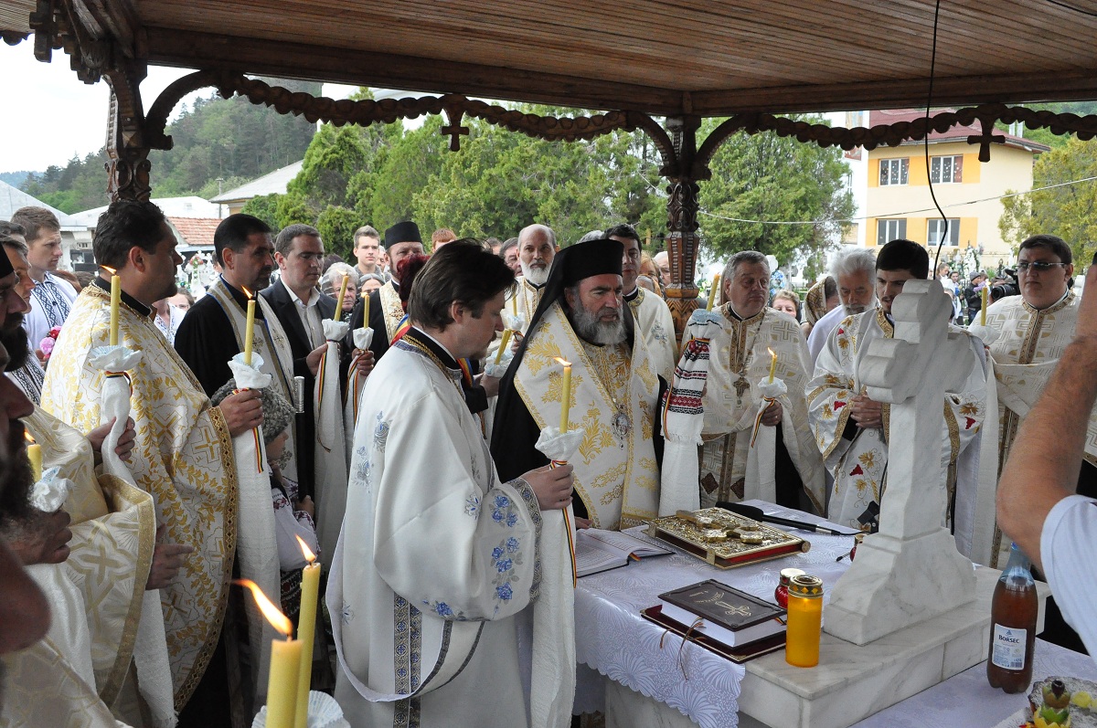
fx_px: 913
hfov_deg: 62.0
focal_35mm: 30
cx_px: 548
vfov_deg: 43.5
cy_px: 364
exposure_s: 1/500
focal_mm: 20
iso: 3200
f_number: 8
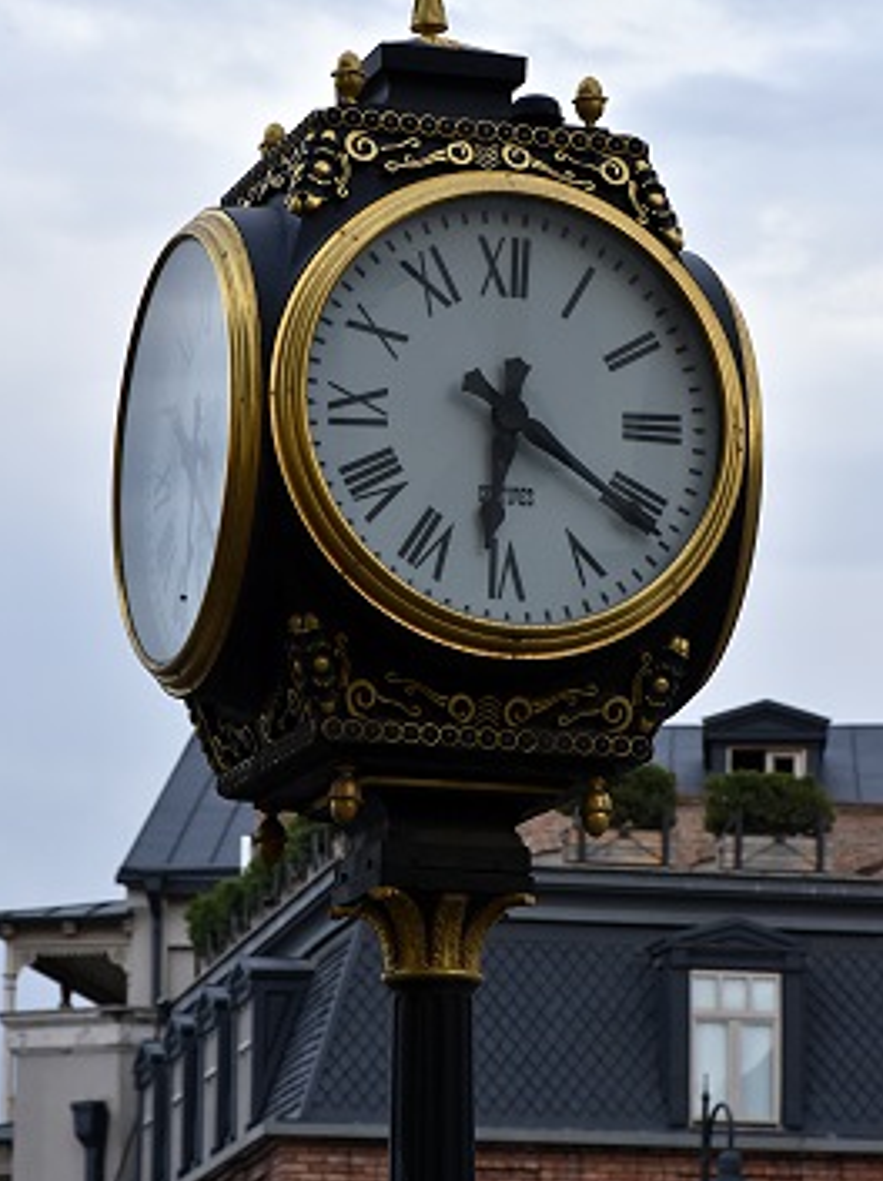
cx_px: 473
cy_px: 550
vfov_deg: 12.1
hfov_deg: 9.1
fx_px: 5554
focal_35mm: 163
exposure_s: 1/400
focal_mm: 90
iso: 720
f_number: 9
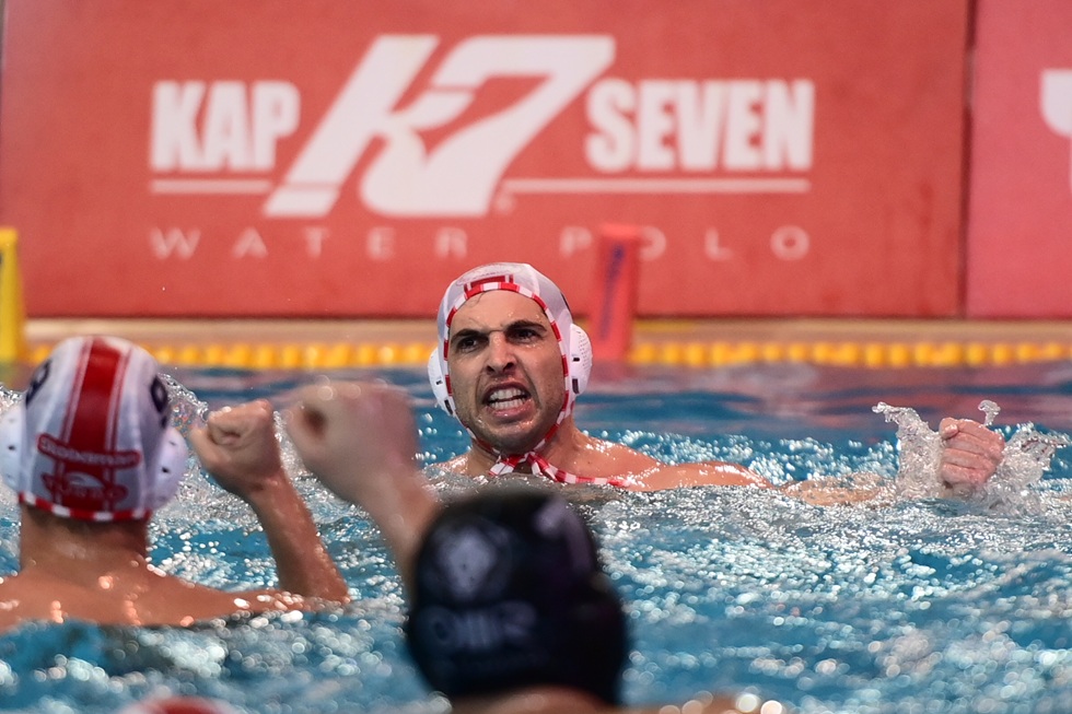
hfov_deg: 10.3
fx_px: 5954
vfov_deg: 6.9
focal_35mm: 200
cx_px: 536
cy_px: 357
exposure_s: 1/1000
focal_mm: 200
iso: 2500
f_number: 2.8
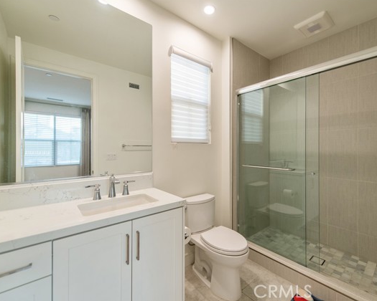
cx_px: 210
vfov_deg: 80.4
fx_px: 179
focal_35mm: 16
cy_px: 149
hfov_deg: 92.7
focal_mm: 14
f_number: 2.8
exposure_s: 1/160
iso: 400
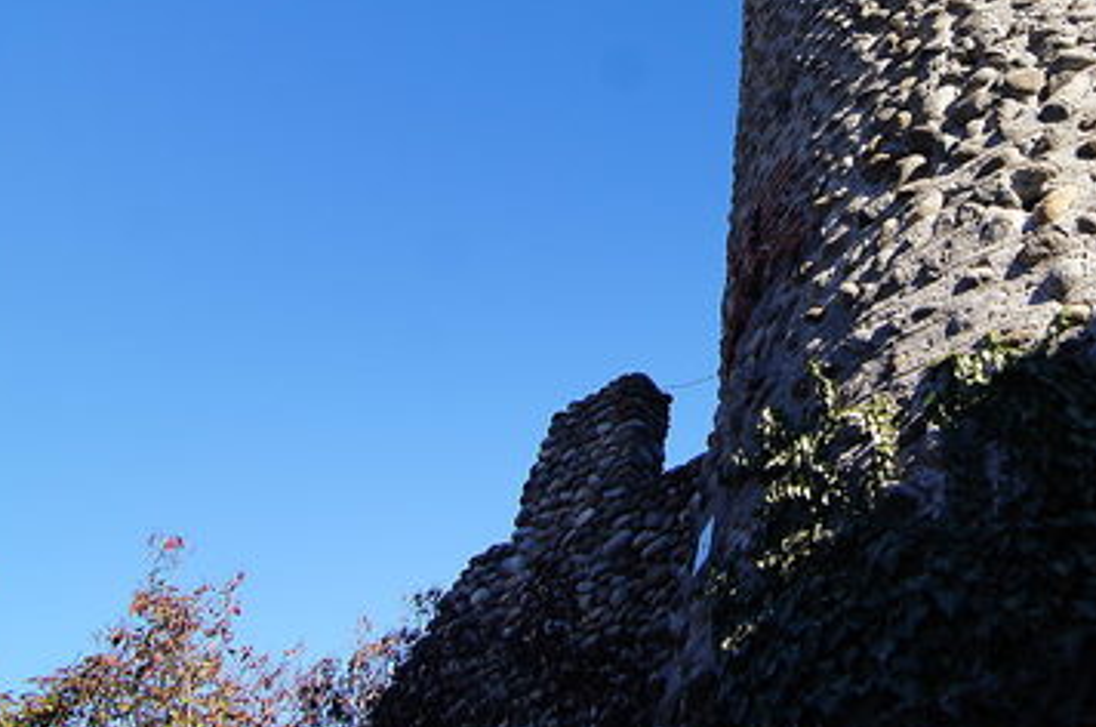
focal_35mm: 28
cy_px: 154
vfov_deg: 44.4
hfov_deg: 61.7
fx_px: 846
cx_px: 837
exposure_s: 1/250
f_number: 5.6
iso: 100
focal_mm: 11
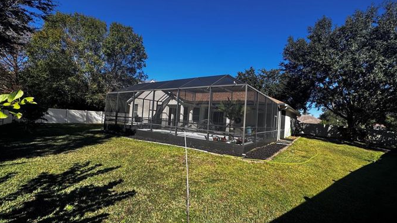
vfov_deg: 67.1
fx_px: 168
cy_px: 114
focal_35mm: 16
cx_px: 201
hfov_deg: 99.4
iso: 50
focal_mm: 2.22
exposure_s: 1/1323
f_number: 2.2
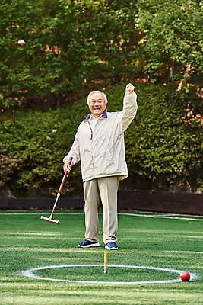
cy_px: 152
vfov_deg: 18.6
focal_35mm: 110
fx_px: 930
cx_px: 102
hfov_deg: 12.5
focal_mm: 110
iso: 640
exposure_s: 1/640
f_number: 3.2
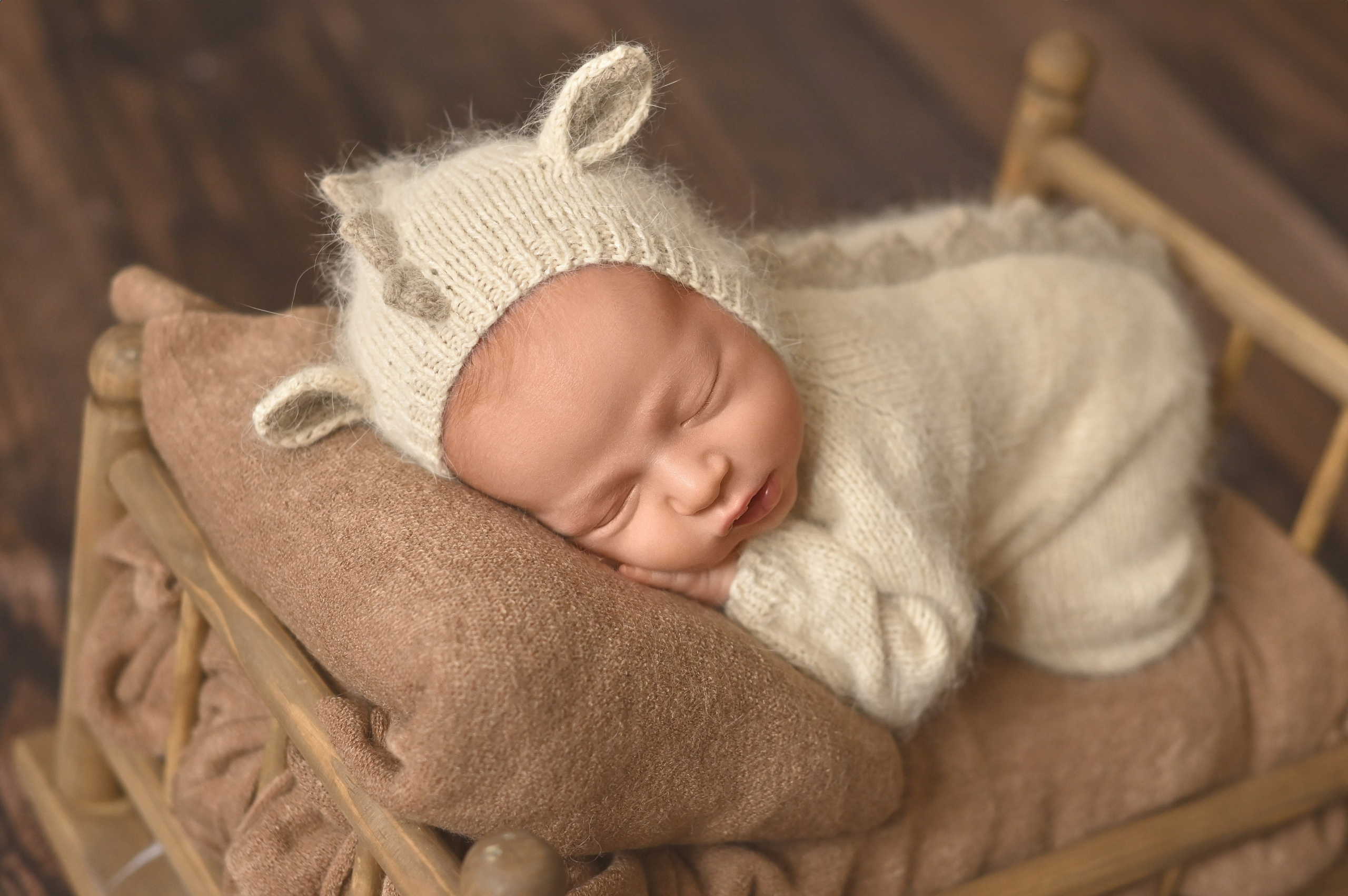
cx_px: 674
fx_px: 1871
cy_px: 448
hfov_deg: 39.6
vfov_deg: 27.0
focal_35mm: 50
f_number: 2.5
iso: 1600
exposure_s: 1/500
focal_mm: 50
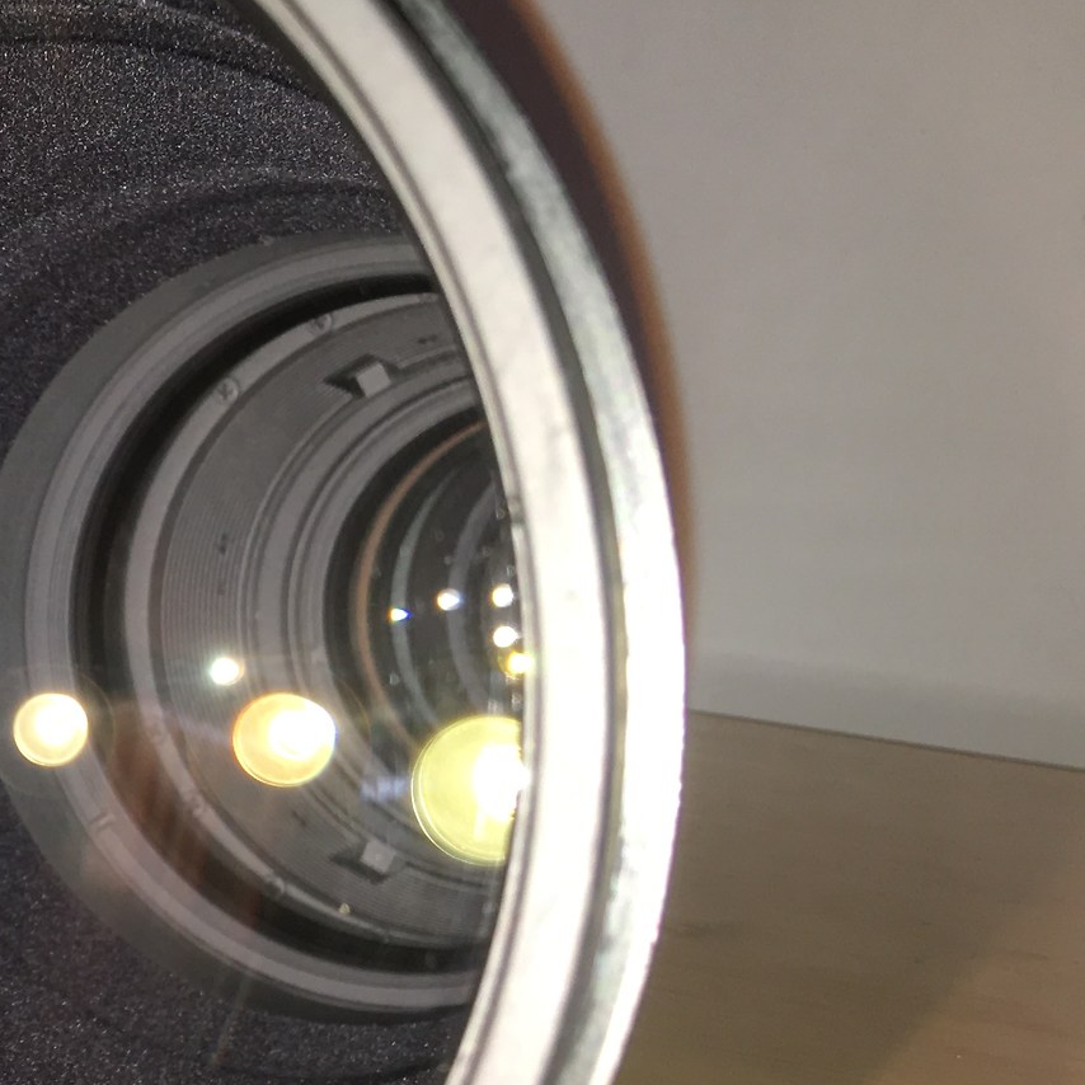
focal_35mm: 72
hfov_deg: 21.1
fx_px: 2553
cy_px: 603
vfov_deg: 24.0
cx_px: -437
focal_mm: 4.15
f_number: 2.2
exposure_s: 1/33
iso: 32
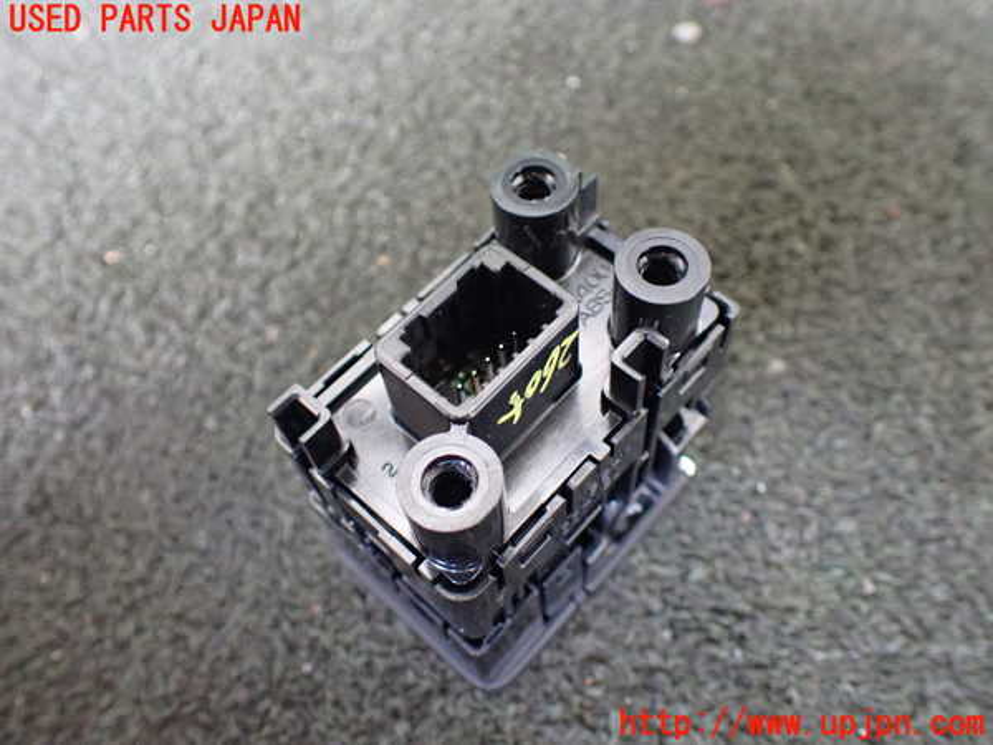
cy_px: 372
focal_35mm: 30
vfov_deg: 46.8
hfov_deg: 60.0
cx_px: 496
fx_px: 861
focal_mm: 5.4
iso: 800
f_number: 2.3
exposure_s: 1/30
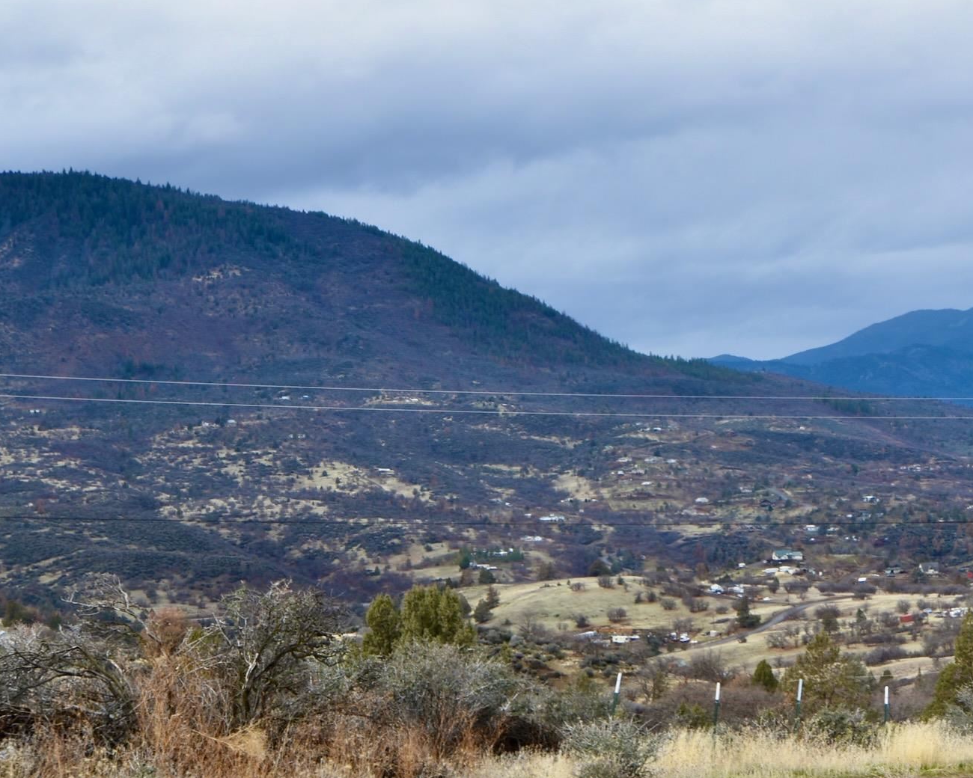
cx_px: 754
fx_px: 1872
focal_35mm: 65
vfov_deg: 23.4
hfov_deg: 28.6
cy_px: 502
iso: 100
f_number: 8
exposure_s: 1/100
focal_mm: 24
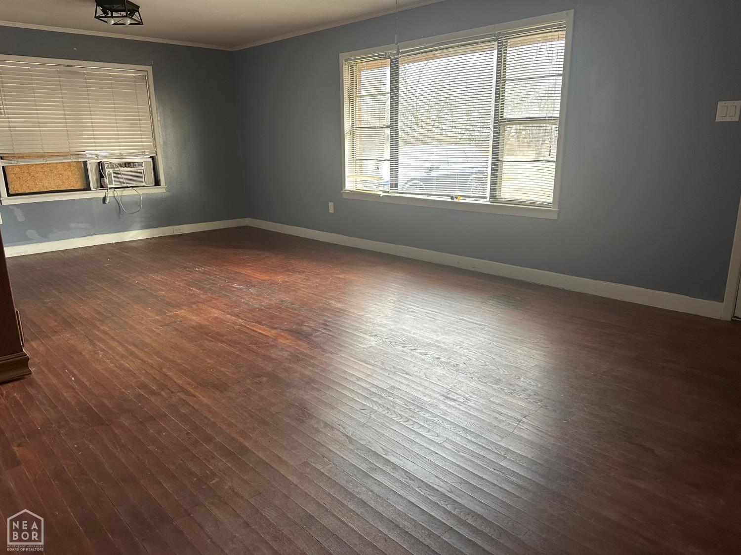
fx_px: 514
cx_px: 370
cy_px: 278
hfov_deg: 71.6
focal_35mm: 24
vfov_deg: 56.8
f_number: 1.78
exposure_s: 1/121
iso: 200
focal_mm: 6.86
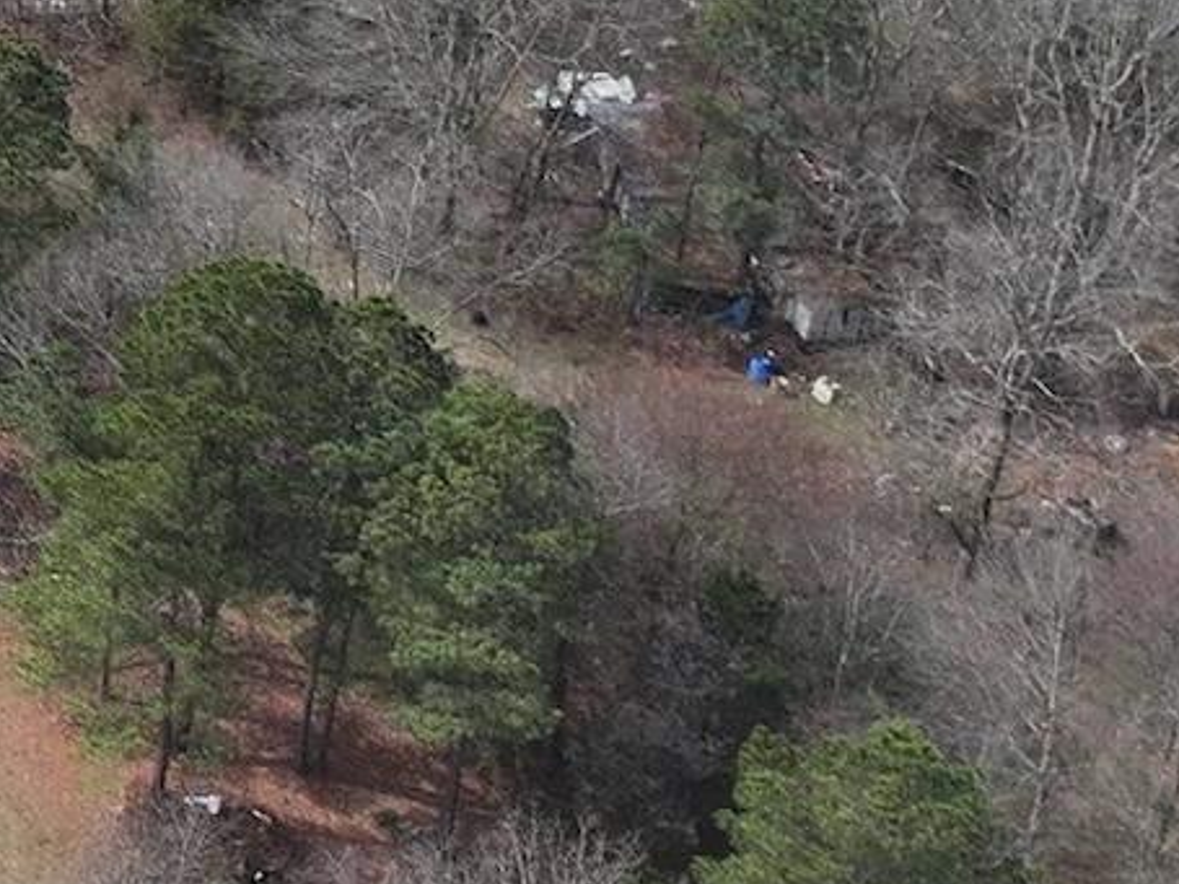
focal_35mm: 132
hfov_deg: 11.4
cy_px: -1243
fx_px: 4495
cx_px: -1946
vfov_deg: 9.9
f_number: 2.8
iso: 120
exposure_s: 1/2500
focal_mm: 12.29
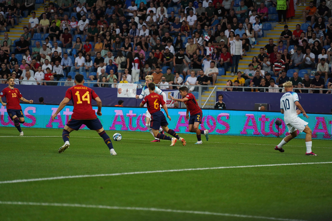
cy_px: 110
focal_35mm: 200
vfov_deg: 6.9
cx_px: 166
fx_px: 1844
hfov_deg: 10.3
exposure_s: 1/1000
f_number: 4
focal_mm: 200
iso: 2000
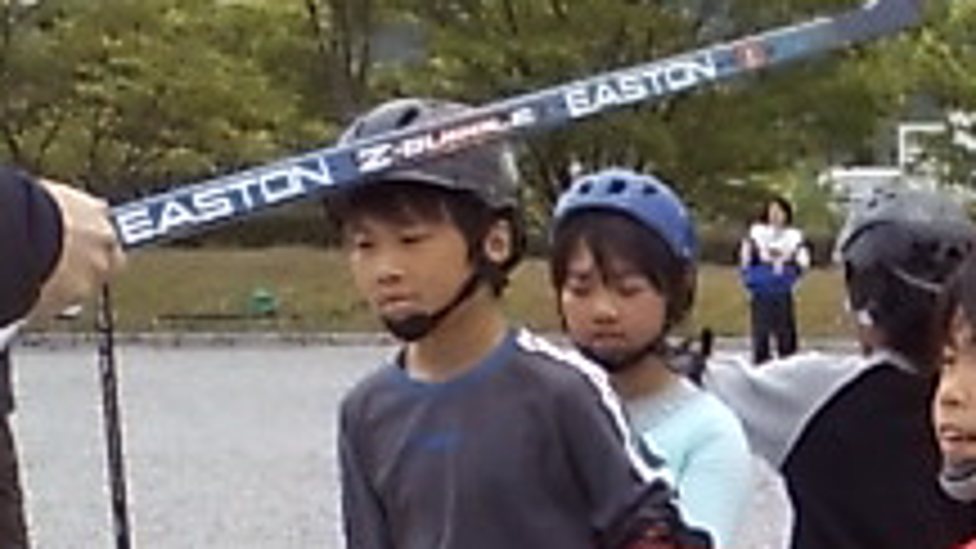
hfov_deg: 21.3
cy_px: 994
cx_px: 1165
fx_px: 2407
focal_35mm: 93
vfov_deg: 12.0
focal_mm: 3.73
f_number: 3.5
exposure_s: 1/556
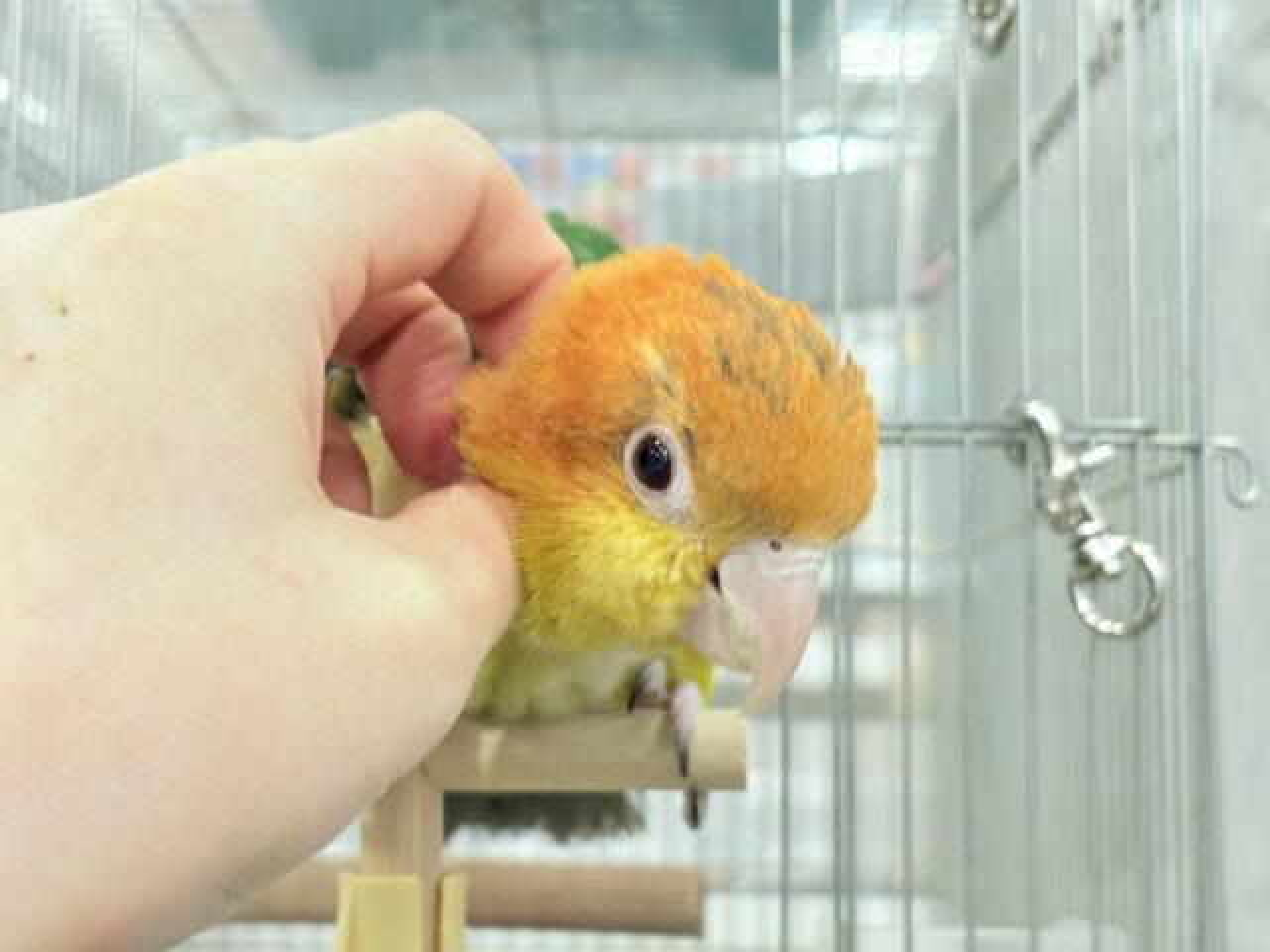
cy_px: 476
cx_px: 635
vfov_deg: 28.0
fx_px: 1908
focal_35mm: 52
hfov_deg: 36.8
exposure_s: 1/50
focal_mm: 5.96
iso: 80
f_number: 1.6
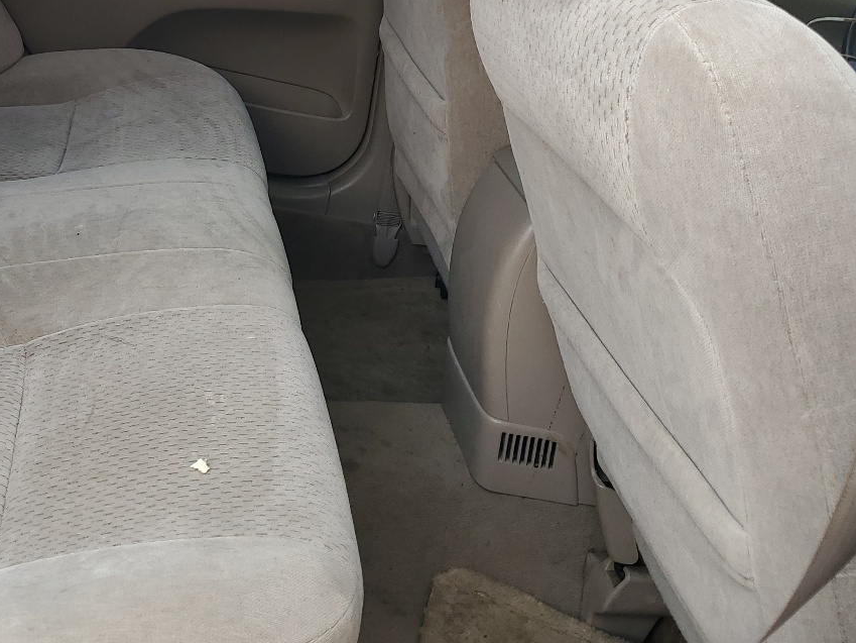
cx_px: 236
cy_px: 110
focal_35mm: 49
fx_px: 1212
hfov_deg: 38.1
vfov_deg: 28.9
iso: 50
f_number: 1.5
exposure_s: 1/156
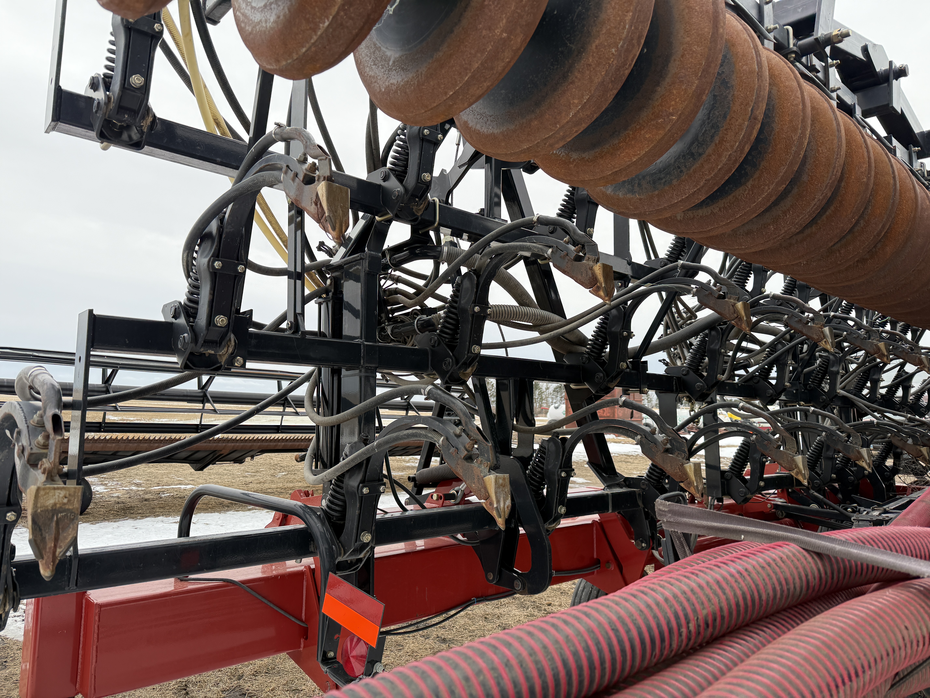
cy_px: 349
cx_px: 465
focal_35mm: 24
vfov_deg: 56.8
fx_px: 645
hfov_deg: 71.6
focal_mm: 6.76
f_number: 1.78
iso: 100
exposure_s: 1/702
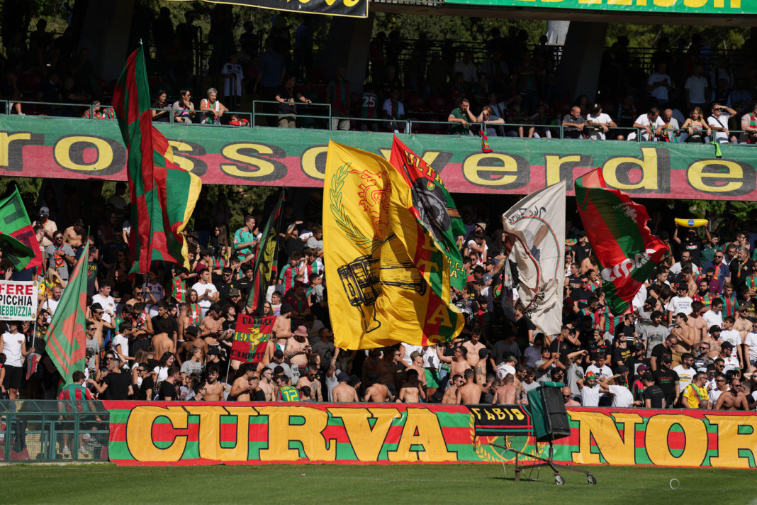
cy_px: 252
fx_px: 4205
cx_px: 378
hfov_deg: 10.3
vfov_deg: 6.9
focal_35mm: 200
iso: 100
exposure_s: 1/2000
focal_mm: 200
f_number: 4
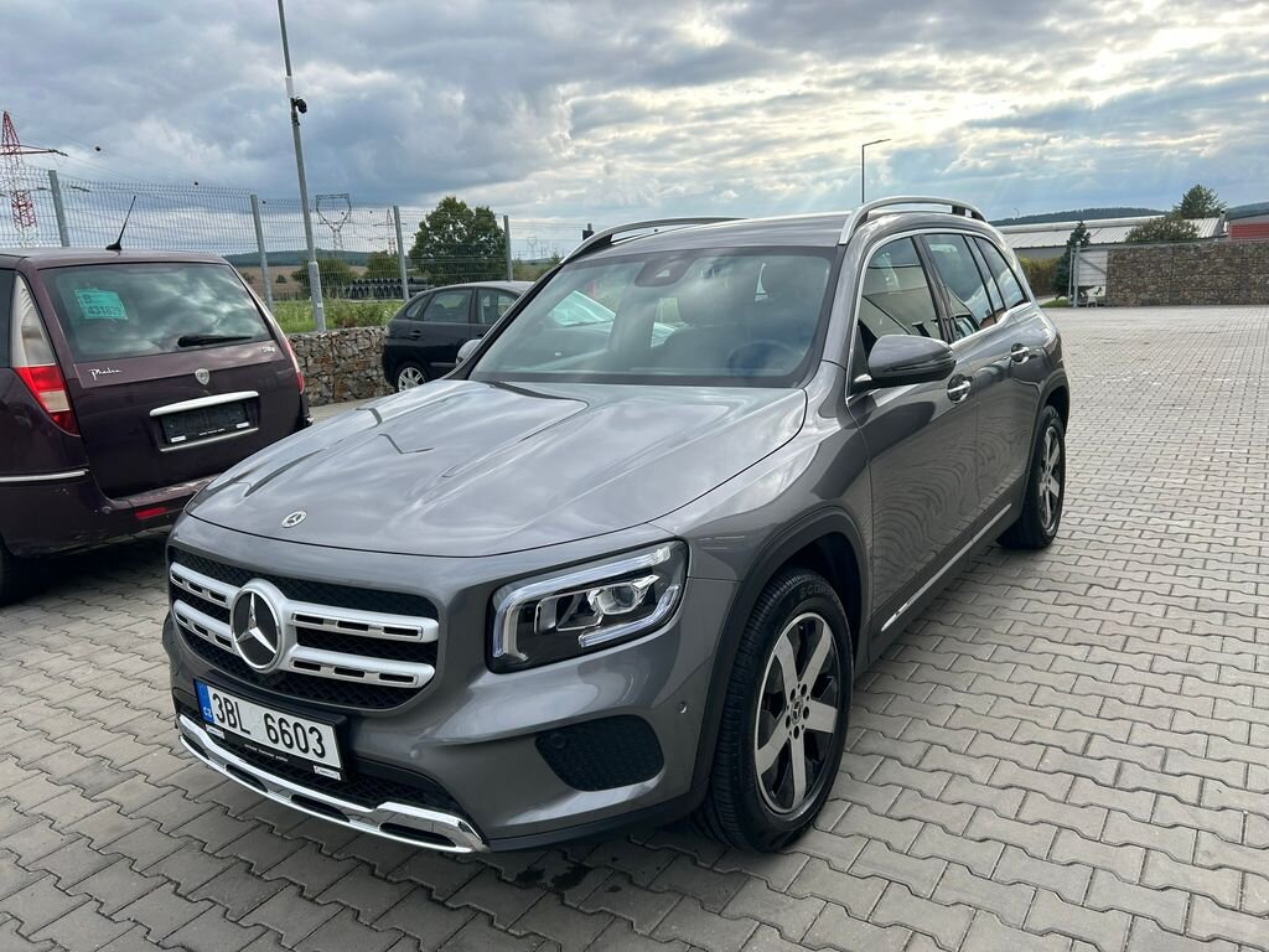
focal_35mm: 26
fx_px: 953
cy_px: 476
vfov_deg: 53.1
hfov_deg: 67.3
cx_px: 634
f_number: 1.5
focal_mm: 5.7
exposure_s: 1/1311
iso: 50
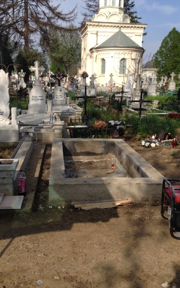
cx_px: 77
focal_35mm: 38
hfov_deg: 33.5
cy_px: 141
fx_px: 298
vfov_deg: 51.5
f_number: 2.4
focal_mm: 4.28
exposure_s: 1/1577
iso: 50
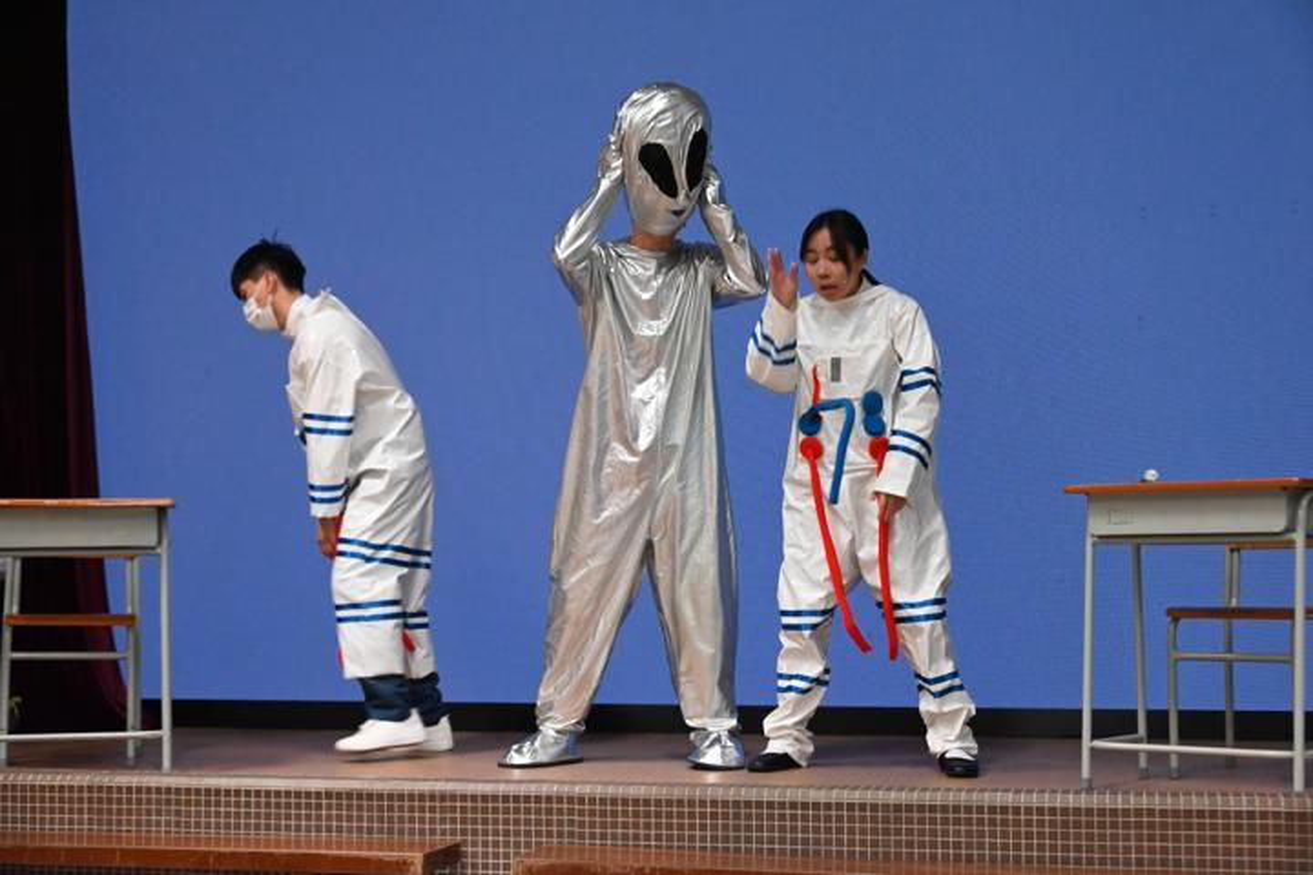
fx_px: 1969
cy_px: 438
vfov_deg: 25.1
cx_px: 656
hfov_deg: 36.9
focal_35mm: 54
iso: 10000
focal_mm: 54
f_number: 5.6
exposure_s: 1/125
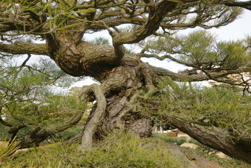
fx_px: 244
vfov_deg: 37.9
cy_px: 84
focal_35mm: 35
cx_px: 126
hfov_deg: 54.4
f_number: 9
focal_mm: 35
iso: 800
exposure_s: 1/125
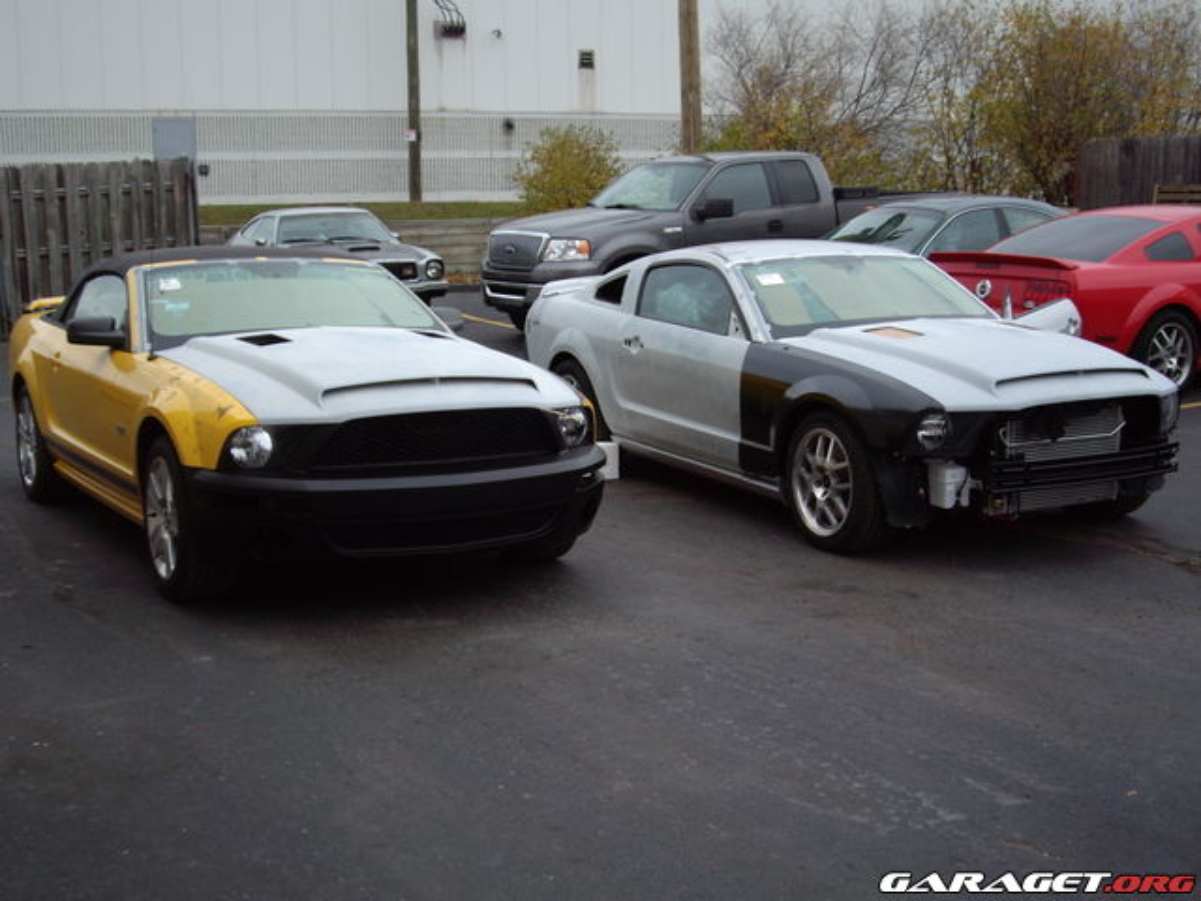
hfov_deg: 40.4
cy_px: 450
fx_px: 1631
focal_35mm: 47
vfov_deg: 30.9
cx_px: 600
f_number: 3
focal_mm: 7.6
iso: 64
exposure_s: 1/160
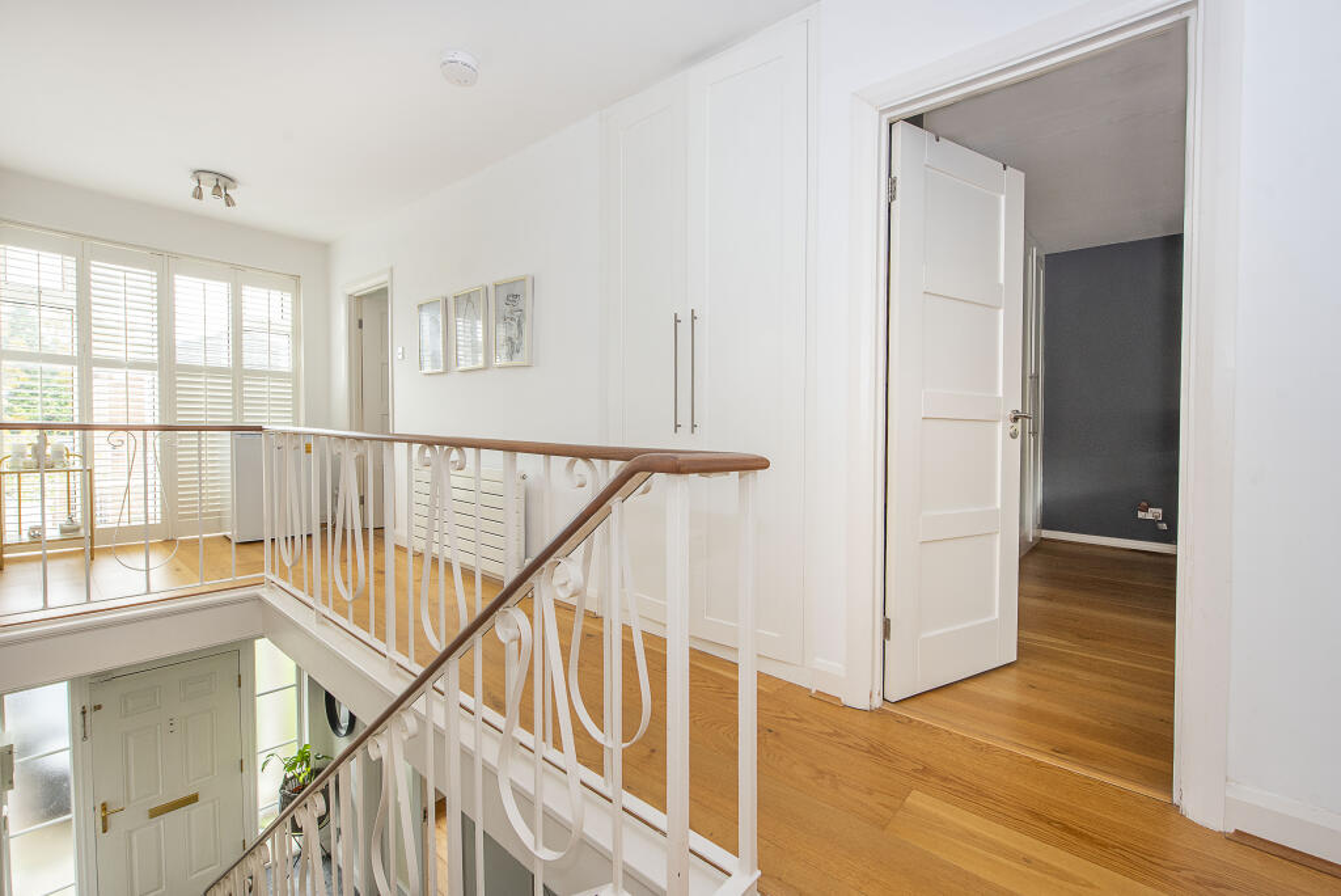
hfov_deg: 104.2
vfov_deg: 81.3
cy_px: 448
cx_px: 670
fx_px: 522
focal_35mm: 14
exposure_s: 1/30
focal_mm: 14
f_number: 8
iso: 400
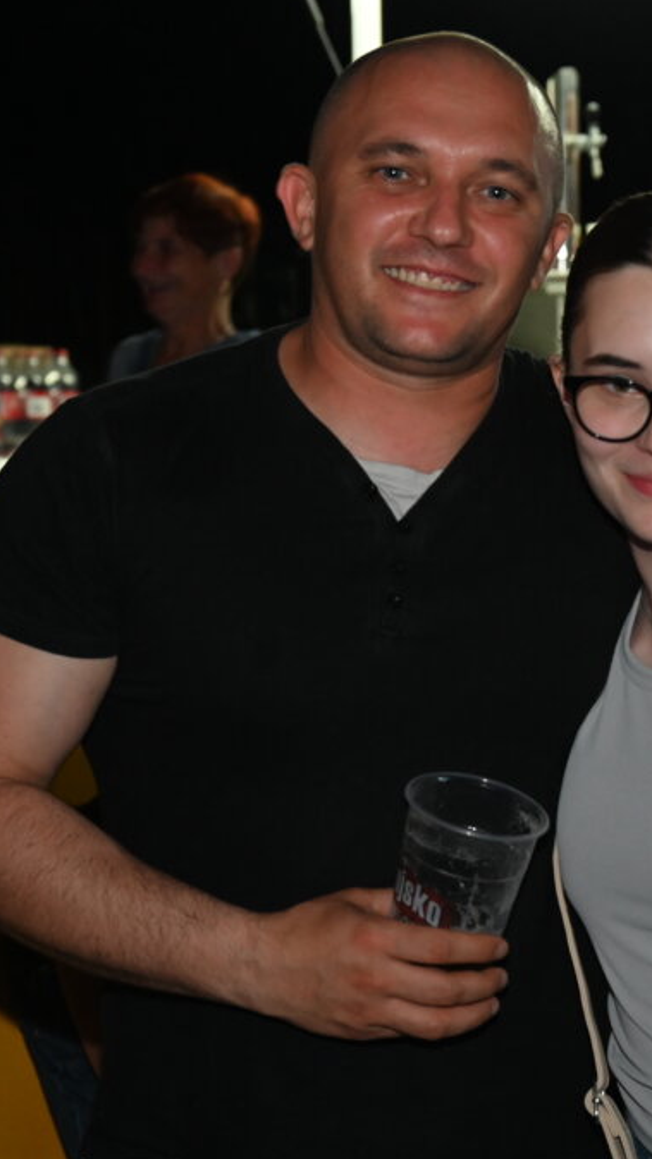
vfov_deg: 23.9
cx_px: 451
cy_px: 579
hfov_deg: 13.6
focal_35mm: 89
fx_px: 2736
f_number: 5.6
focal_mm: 56
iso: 3200
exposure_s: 1/60
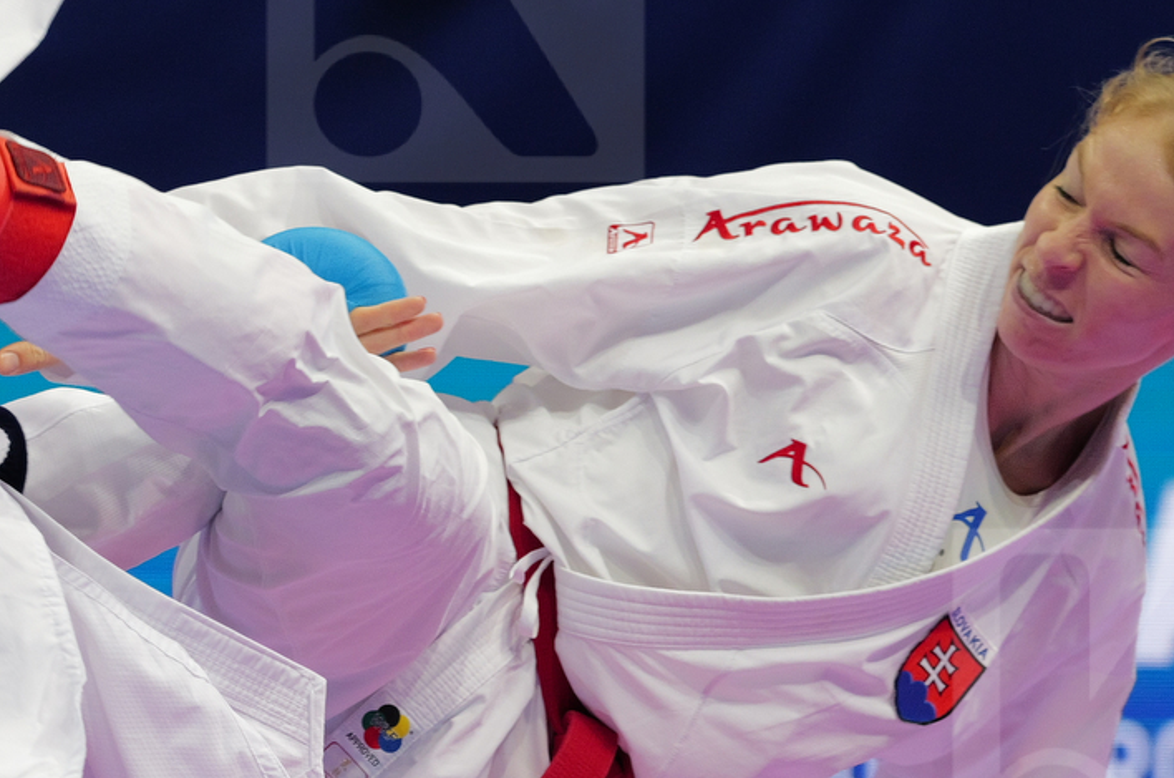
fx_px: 17704
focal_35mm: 544
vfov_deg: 2.5
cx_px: 456
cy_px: 713
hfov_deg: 3.8
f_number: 2.8
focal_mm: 154
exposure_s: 1/1000
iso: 1600
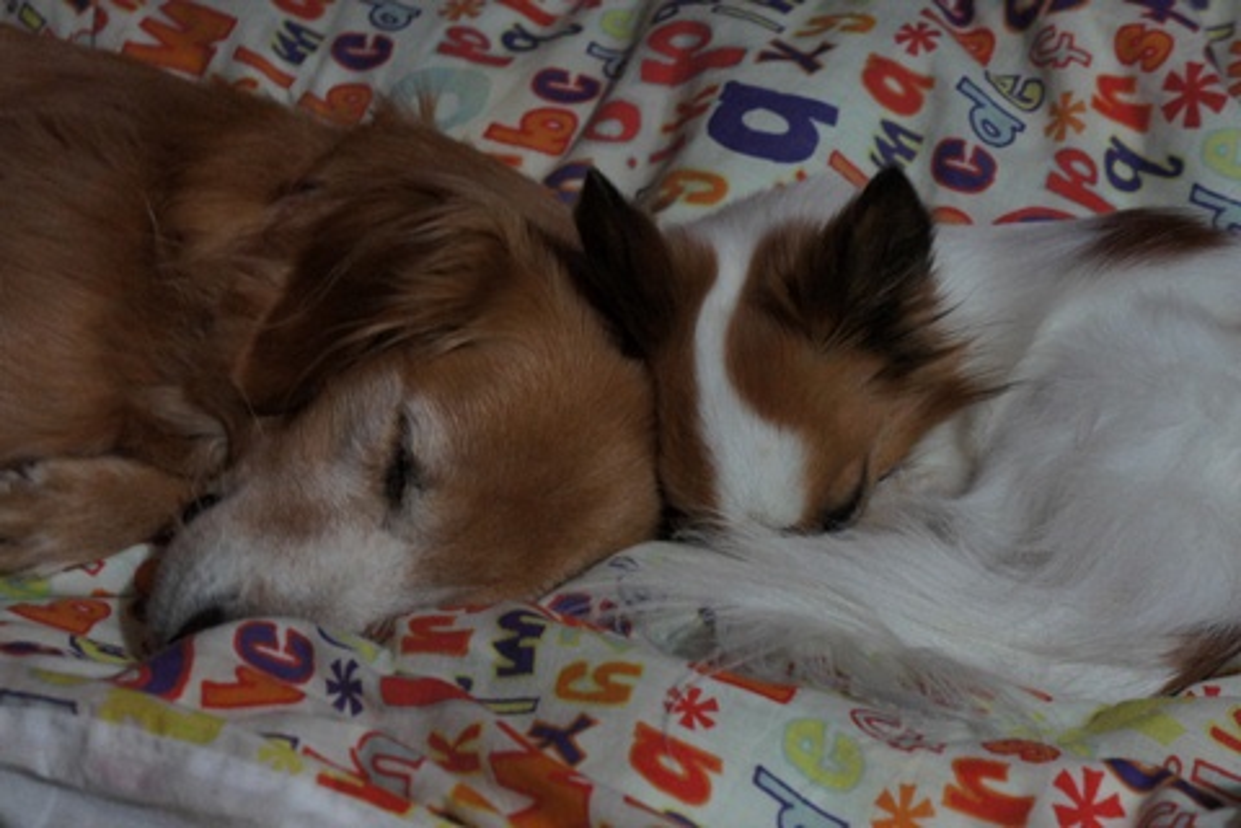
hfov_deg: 24.6
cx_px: 620
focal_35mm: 82
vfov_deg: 16.6
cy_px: 414
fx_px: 2844
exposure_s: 1/10
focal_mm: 55
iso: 1600
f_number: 5.6
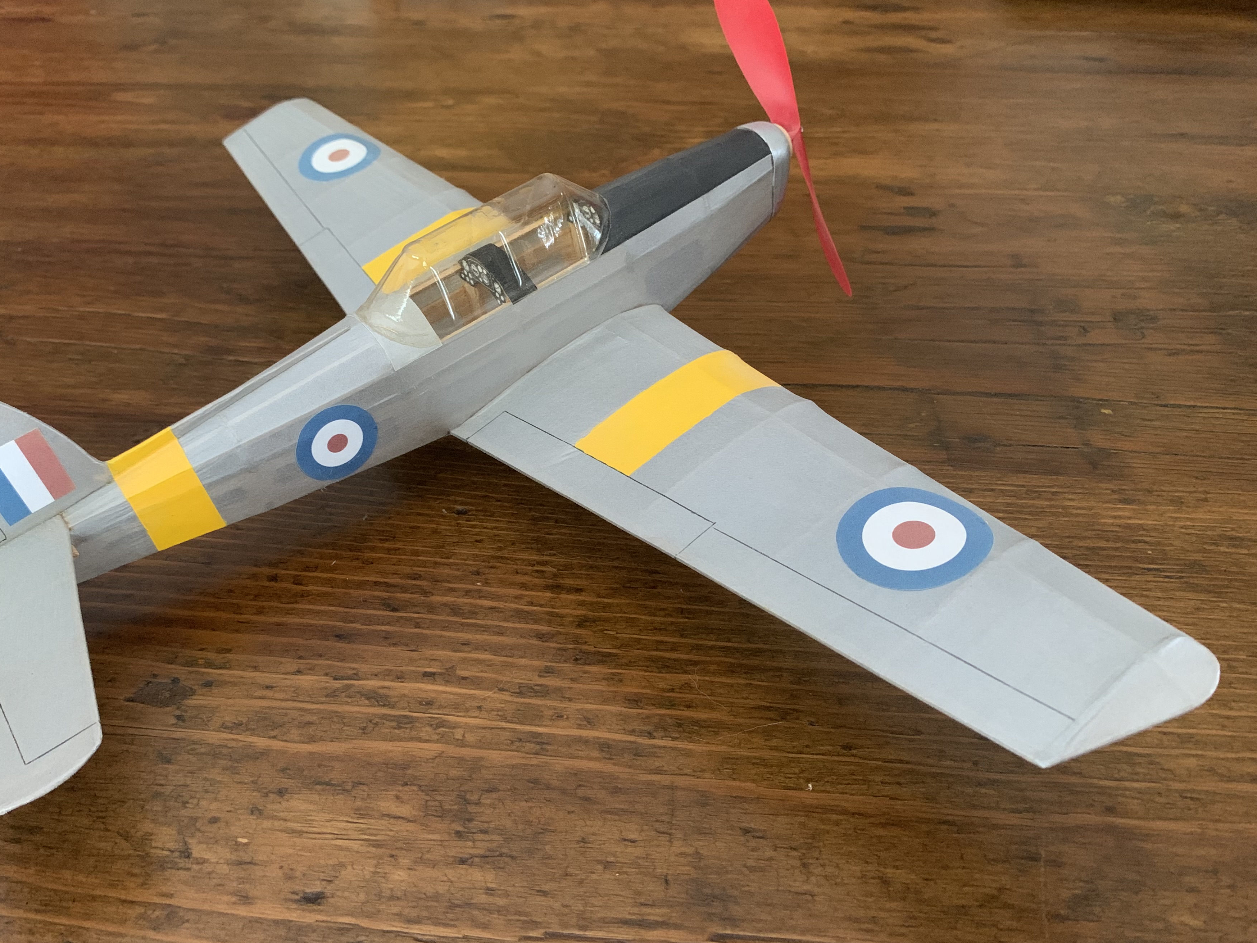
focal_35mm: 30
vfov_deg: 46.8
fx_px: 1089
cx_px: 546
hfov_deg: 59.7
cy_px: 471
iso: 500
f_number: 1.8
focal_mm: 4.25
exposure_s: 1/30
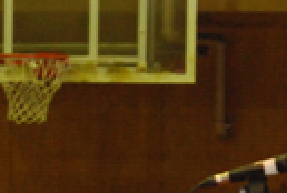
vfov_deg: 2.8
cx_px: -31
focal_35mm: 487
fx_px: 3896
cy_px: 275
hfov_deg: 4.2
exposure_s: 1/30
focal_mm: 70
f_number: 7.1
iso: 1600
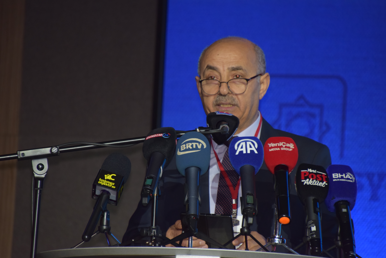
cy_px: 129
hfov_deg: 4.6
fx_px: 4826
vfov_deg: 3.1
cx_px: 193
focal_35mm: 450
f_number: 6.3
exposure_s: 1/60
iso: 1000
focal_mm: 300
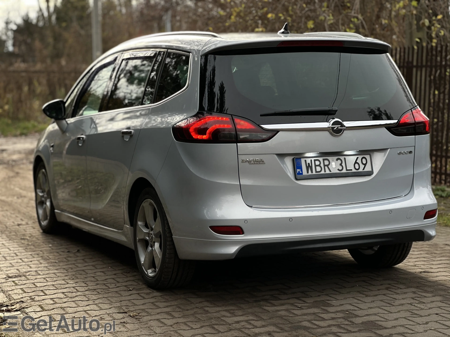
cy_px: 168
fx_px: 1001
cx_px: 225
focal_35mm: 77
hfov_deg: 25.3
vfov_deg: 19.1
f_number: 2.8
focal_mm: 9
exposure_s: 1/143
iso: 20
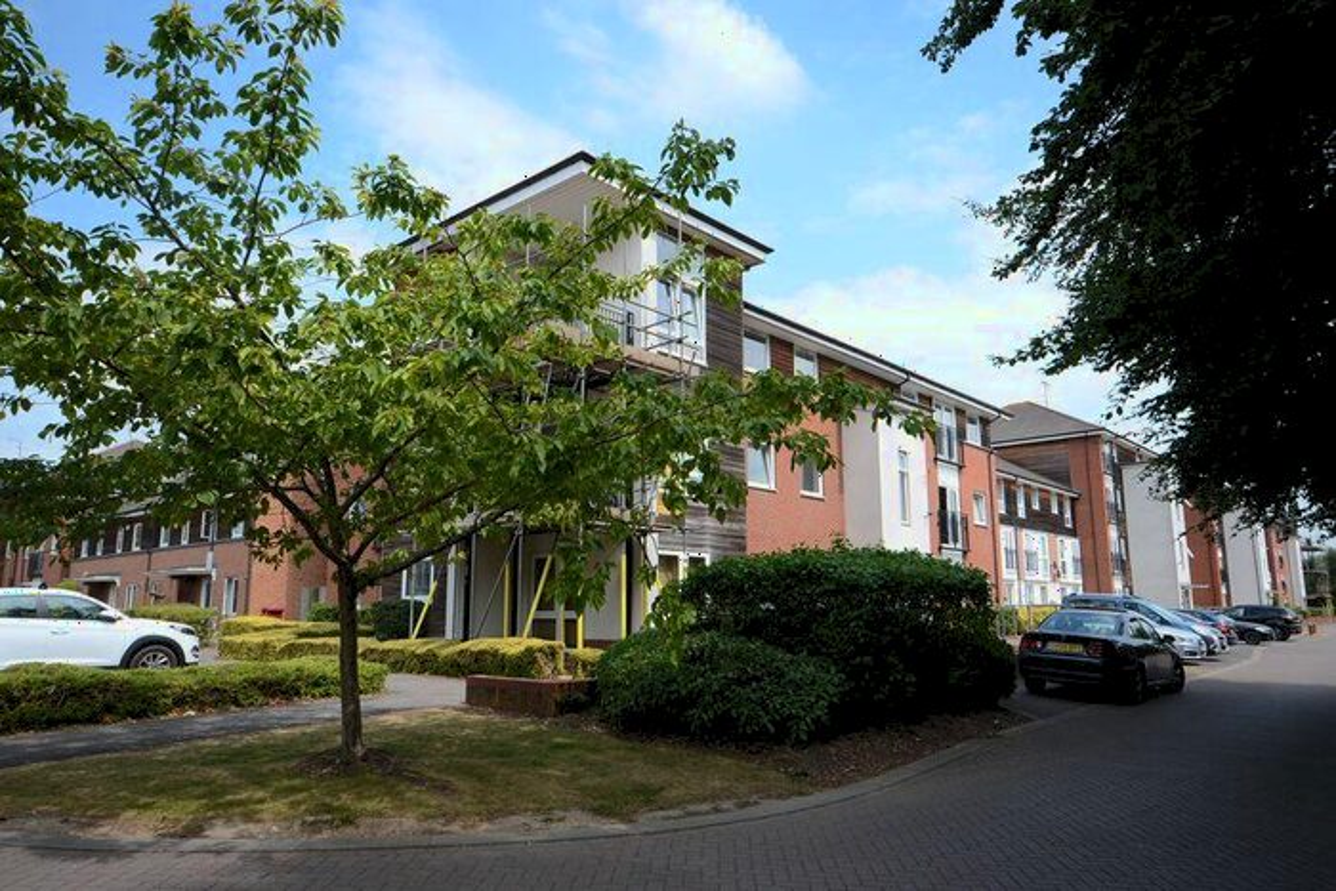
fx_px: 891
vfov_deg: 53.2
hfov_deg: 73.7
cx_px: 668
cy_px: 446
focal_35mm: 24
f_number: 6.3
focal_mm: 16
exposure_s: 1/160
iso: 100
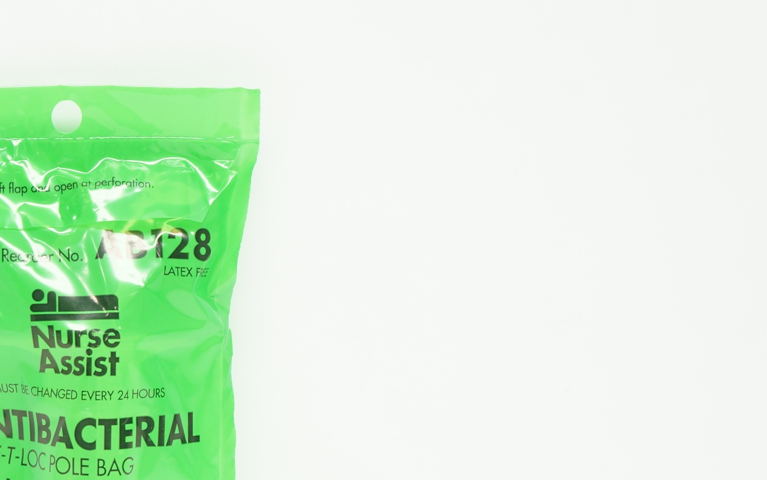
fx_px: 1798
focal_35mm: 86
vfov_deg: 15.0
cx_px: 67
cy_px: 449
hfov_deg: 23.4
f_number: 9
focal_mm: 30
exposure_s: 1/15
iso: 400
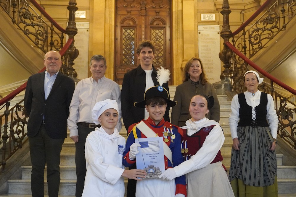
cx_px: 148
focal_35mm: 45
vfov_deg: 29.9
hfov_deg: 43.6
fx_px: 370
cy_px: 98
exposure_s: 1/125
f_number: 5
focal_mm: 30
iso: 6400
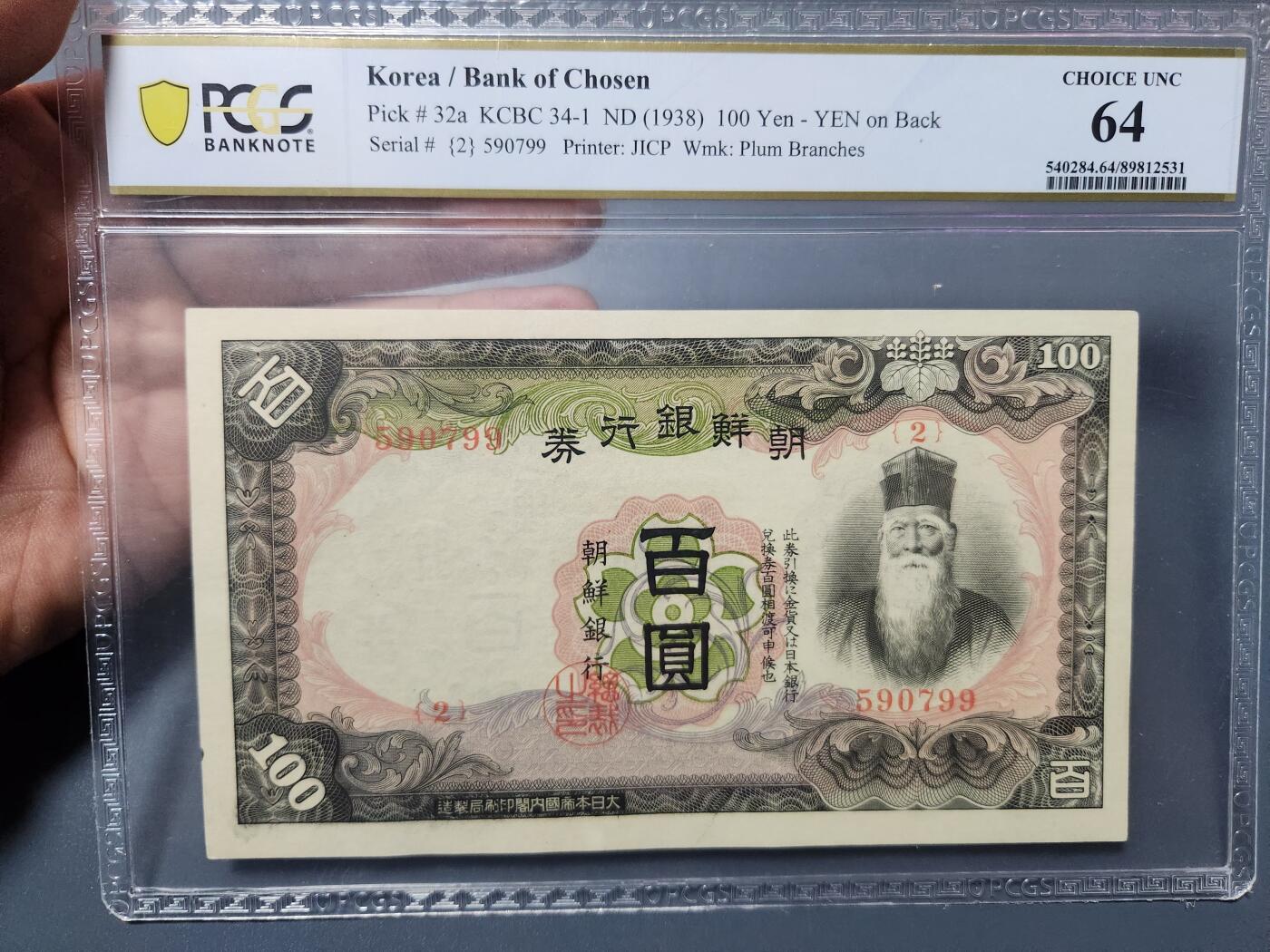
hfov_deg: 73.9
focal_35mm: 23
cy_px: 476
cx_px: 635
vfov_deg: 58.9
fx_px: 844
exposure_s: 1/100
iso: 800
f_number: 1.8
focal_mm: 5.4
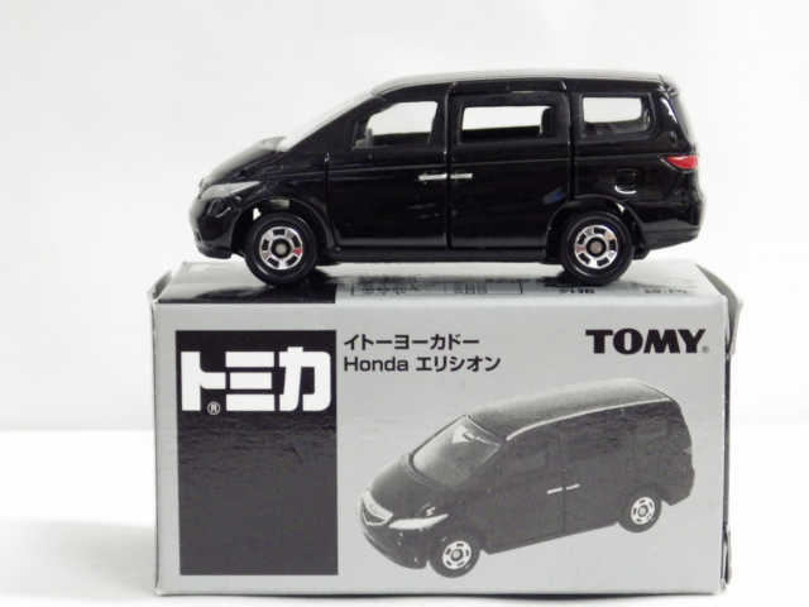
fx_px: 2407
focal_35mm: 103
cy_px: 304
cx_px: 404
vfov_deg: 14.4
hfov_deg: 19.1
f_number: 4.6
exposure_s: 1/30
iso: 1000
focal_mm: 18.4
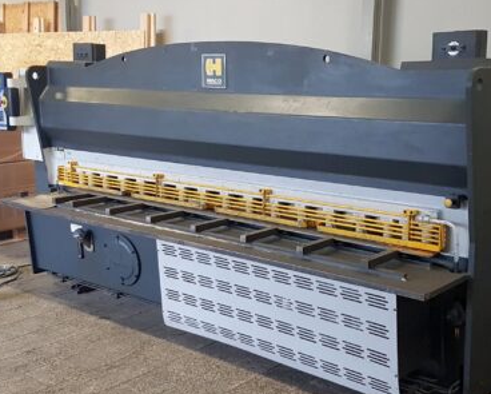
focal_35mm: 31
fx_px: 451
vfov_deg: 47.2
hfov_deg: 57.1
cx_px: 260
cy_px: 198
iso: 160
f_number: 1.7
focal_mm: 4.2
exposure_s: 1/33
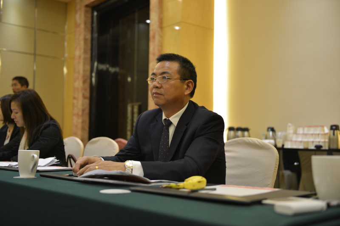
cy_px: 113
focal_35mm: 44
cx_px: 170
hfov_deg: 44.5
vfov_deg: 30.5
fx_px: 415
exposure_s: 1/20
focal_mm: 44
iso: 125
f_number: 2.8
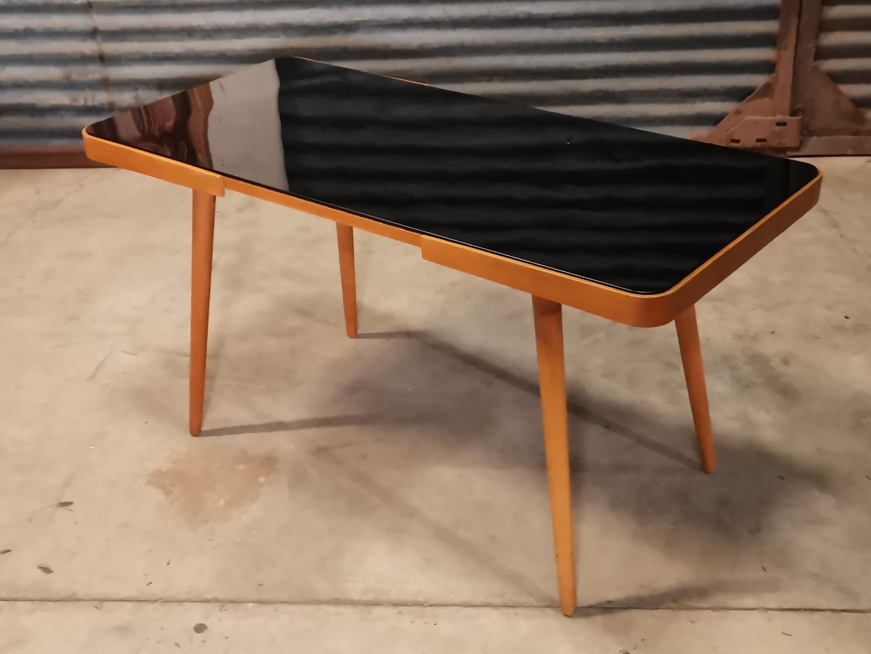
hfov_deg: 39.7
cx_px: 441
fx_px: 1208
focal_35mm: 48
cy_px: 329
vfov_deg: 30.3
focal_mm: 5.58
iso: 1600
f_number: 1.8
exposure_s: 1/25
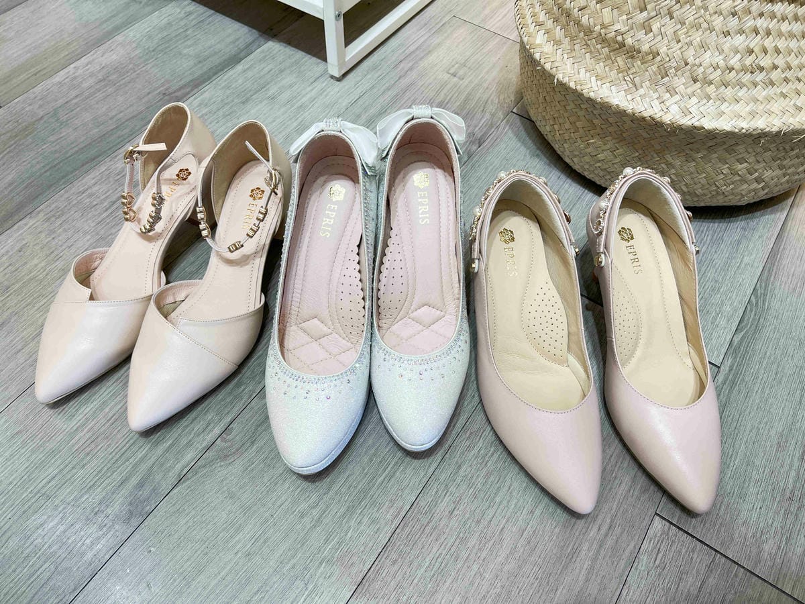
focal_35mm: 26
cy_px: 302
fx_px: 605
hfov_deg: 67.3
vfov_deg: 53.1
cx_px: 402
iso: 32
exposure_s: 1/139
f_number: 1.5
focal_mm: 5.7
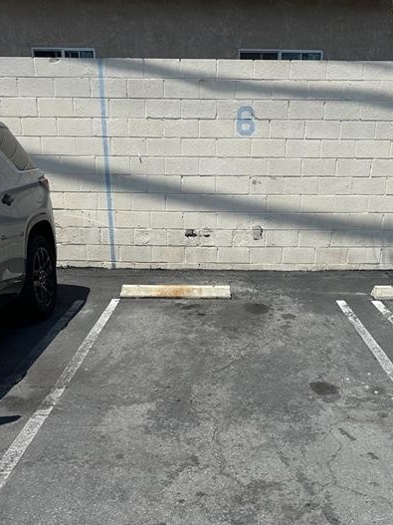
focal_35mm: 35
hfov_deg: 40.6
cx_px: 229
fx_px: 530
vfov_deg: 51.2
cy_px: 368
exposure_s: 1/5000
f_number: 1.78
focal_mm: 6.86
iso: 80
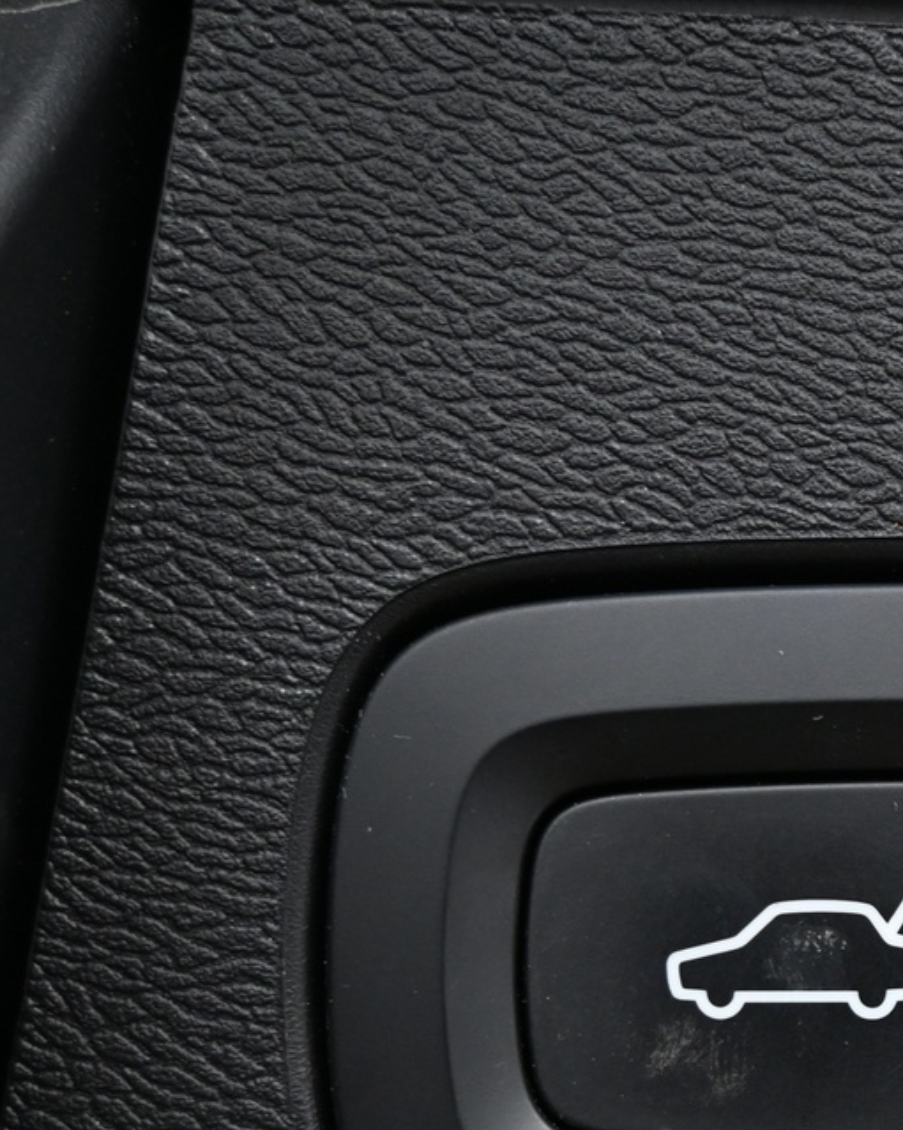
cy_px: 937
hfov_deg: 16.6
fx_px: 2980
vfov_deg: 21.1
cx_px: 1066
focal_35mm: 89
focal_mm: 25
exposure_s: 1/50
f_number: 4.2
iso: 800
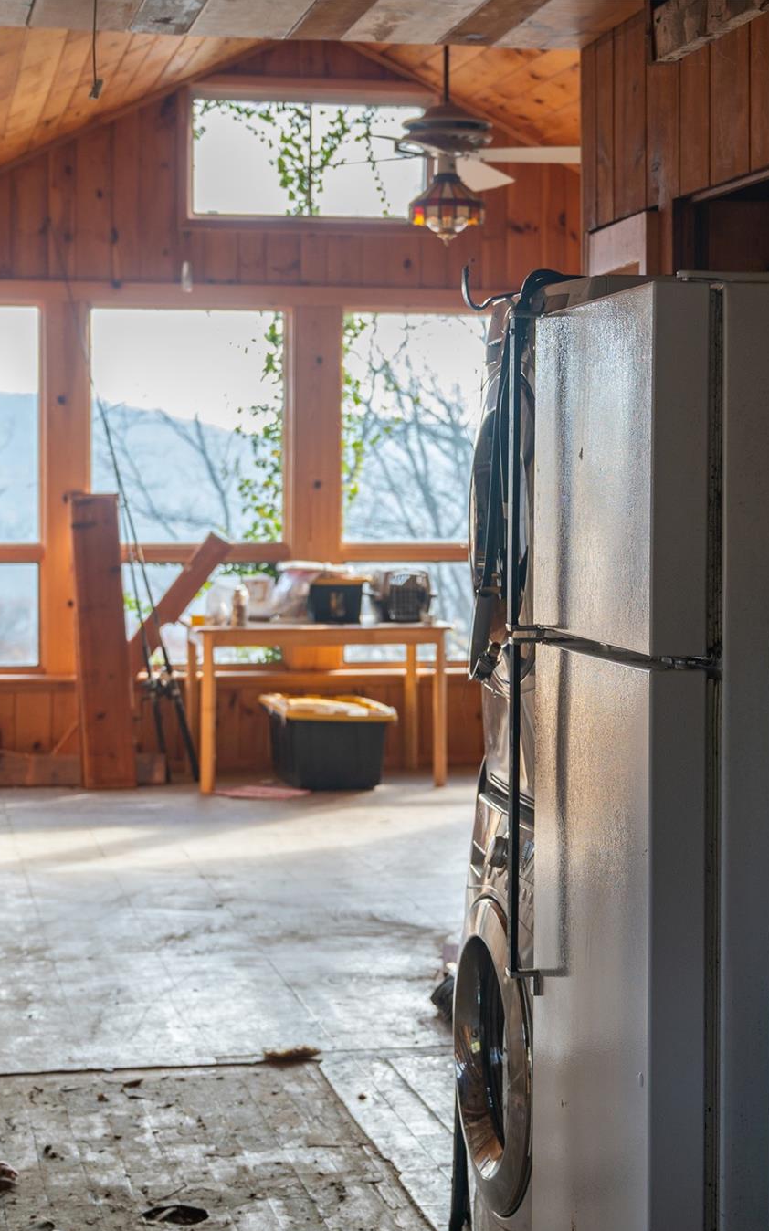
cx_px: 511
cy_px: 619
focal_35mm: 65
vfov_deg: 31.5
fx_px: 2181
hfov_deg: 19.9
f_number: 4.5
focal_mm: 42
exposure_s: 1/80
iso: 100
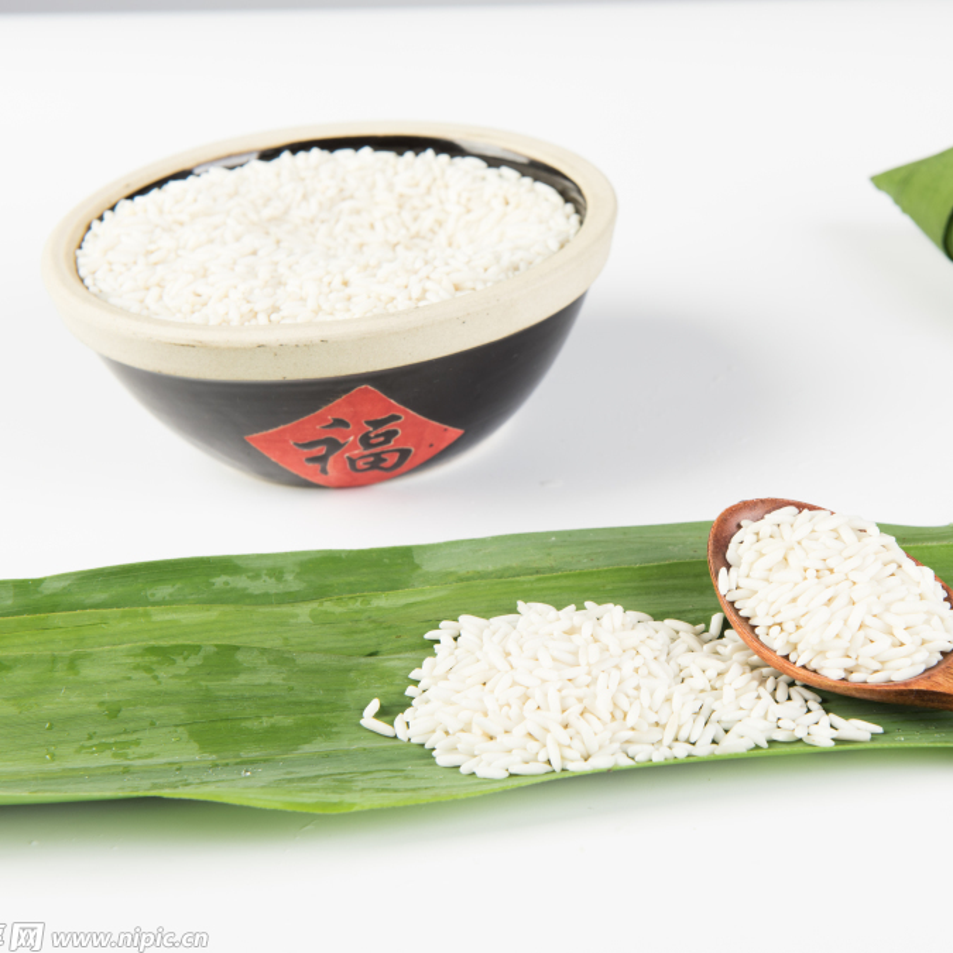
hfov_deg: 21.6
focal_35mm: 80
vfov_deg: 21.7
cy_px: 481
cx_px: 633
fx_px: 2492
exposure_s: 1/125
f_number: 13
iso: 100
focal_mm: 62
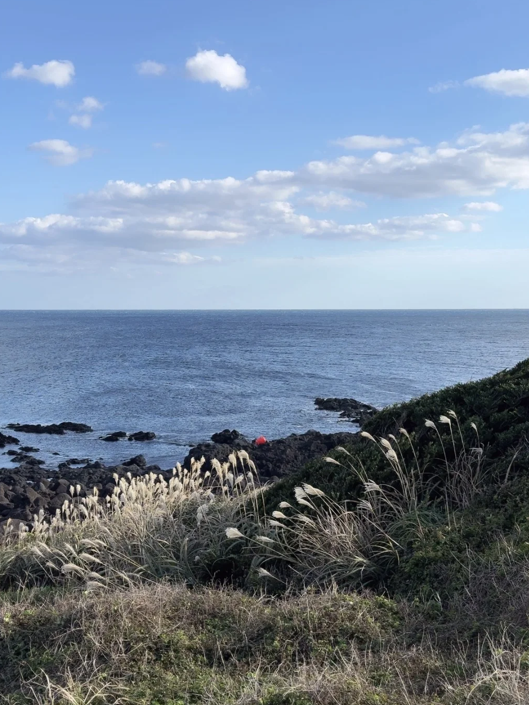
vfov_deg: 37.5
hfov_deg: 28.6
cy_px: 347
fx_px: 1039
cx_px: 250
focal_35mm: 51
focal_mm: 6.76
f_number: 1.78
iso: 64
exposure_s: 1/3891
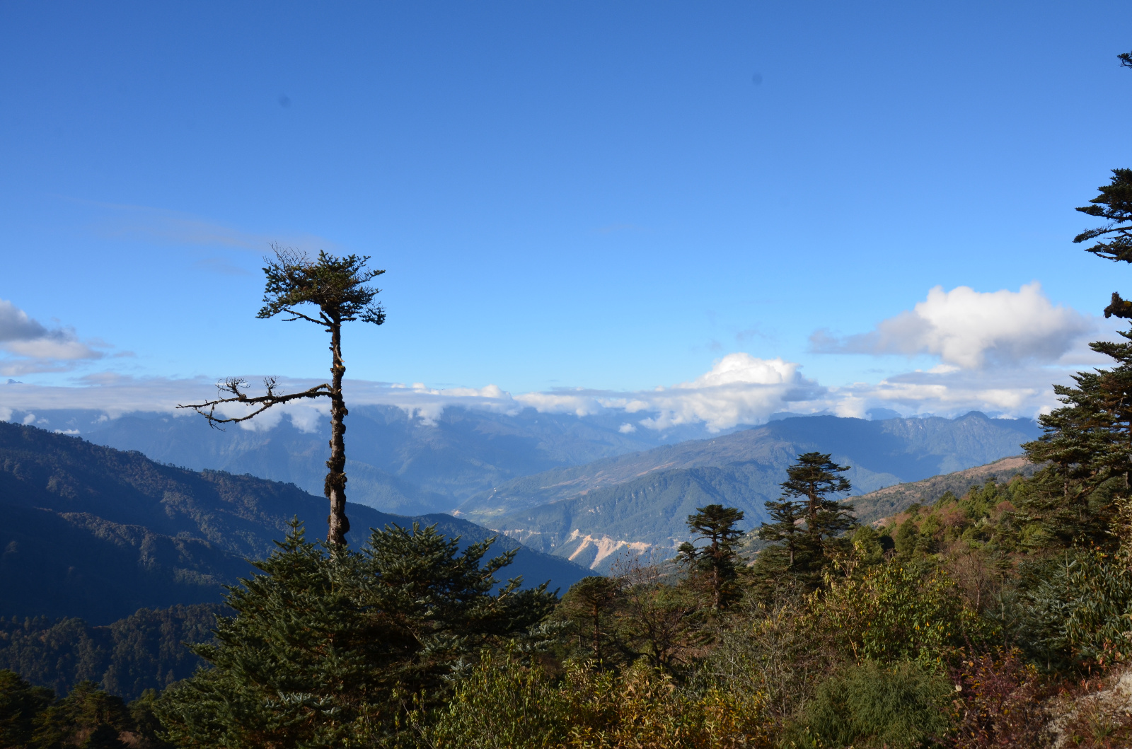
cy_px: 374
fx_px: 988
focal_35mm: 32
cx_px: 566
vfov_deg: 41.5
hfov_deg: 59.6
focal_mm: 21
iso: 160
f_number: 11
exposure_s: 1/125
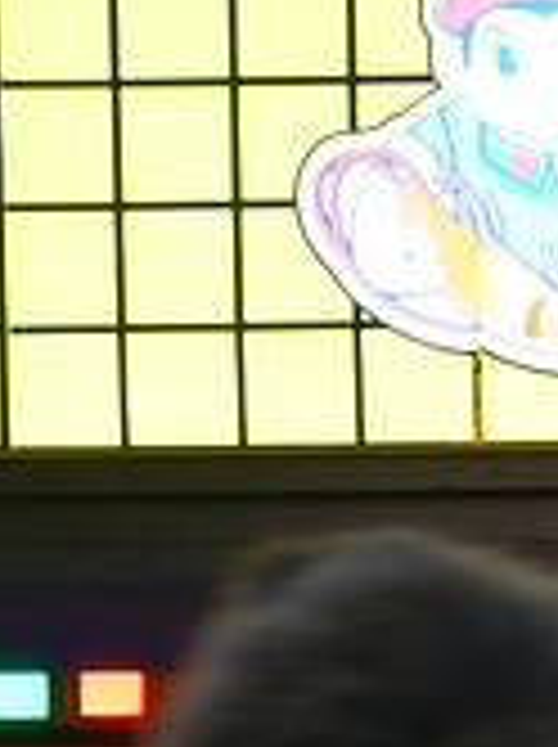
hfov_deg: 3.7
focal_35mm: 386
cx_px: 1868
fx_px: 8318
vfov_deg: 5.0
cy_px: 1825
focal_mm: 35
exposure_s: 1/30
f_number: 4.2
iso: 400
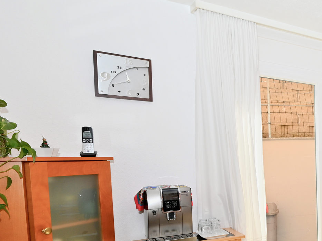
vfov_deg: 37.9
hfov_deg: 33.3
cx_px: 437
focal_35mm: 37
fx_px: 344
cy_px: 174
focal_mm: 14
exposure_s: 1/160
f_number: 7.1
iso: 100
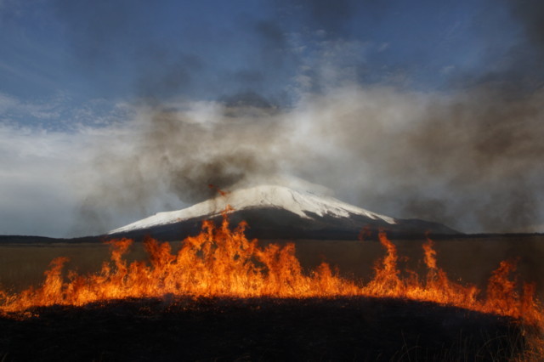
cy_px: 181
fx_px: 385
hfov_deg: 70.5
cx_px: 272
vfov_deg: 50.4
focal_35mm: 26
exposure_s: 1/160
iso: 200
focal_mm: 17
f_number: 20
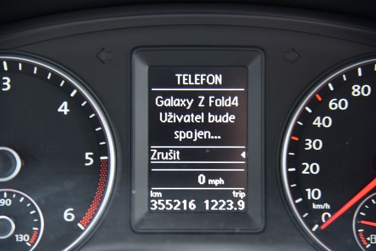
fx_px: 1254
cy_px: 126
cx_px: 188
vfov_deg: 11.4
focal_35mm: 120
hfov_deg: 17.1
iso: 500
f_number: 4
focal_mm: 120
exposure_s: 1/10
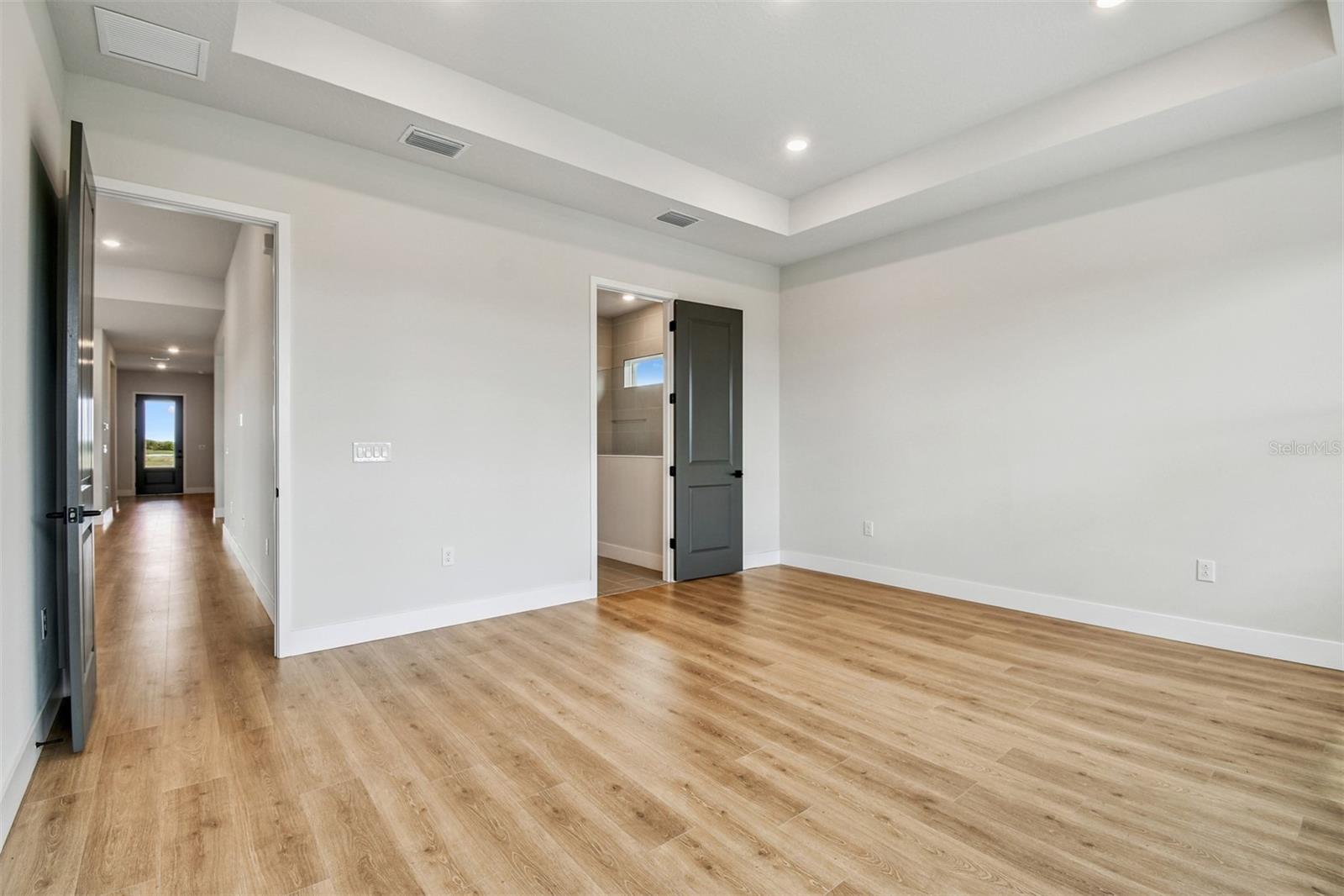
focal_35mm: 15
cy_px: 448
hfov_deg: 100.4
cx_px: 672
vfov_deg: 77.3
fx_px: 560
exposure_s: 1/30
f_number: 7.1
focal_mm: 10
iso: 100
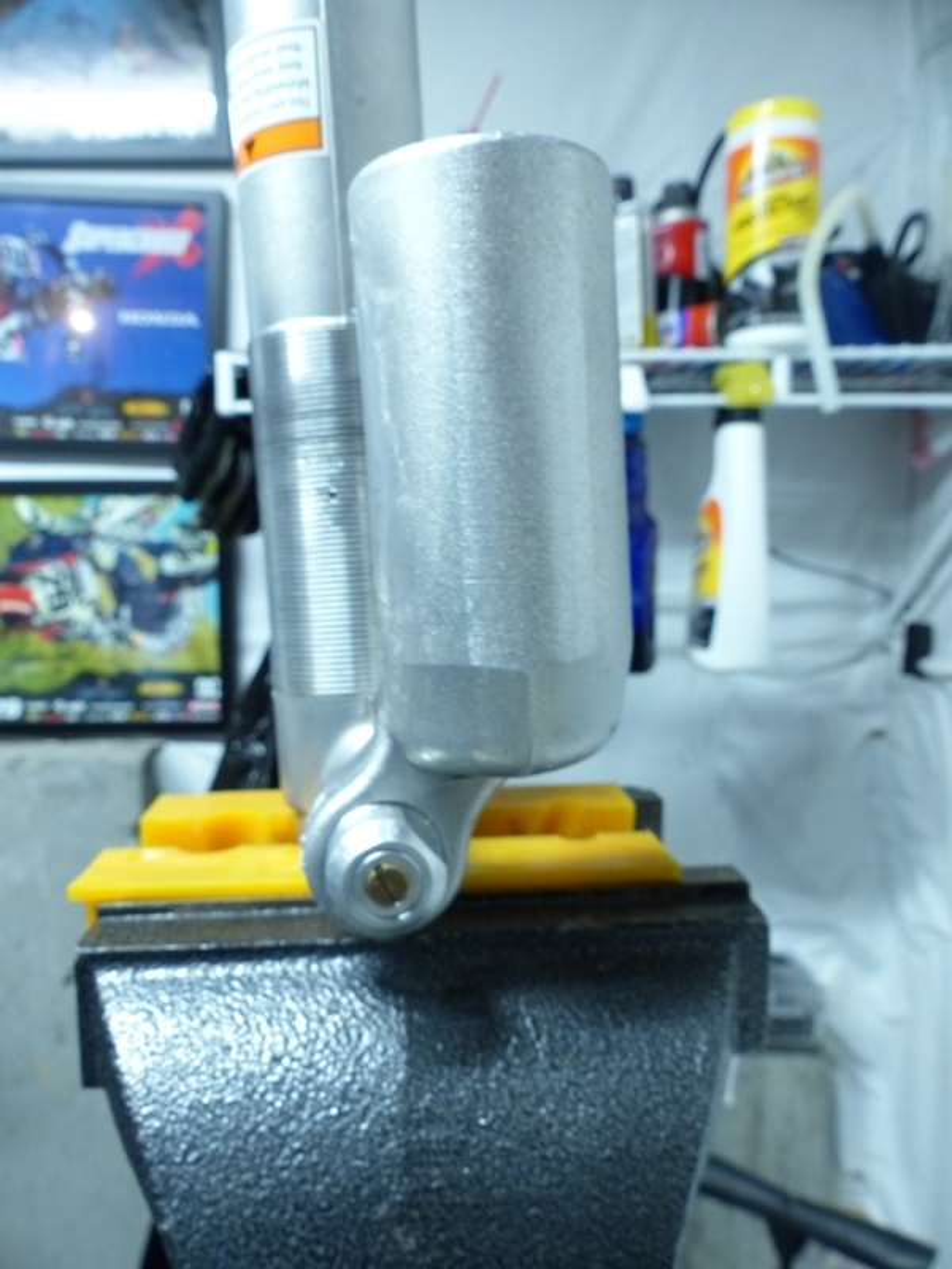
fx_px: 917
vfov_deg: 69.4
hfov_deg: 54.9
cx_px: 476
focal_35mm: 25
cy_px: 634
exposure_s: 1/15
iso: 400
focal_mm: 4.5
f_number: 3.2
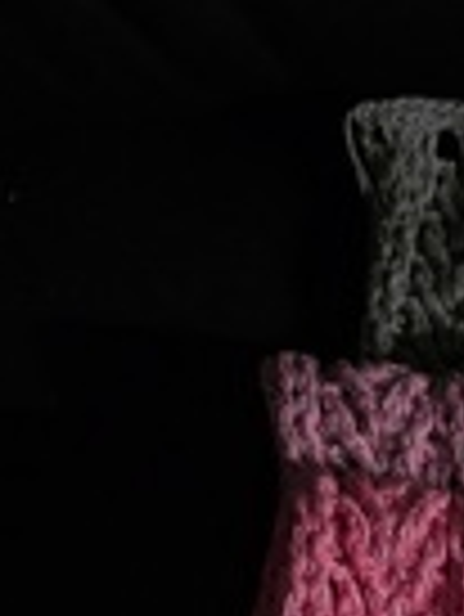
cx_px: 658
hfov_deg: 17.4
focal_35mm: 78
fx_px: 1392
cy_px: 1034
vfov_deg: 19.9
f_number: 1.7
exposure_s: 1/33.3
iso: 1600
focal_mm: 6.3
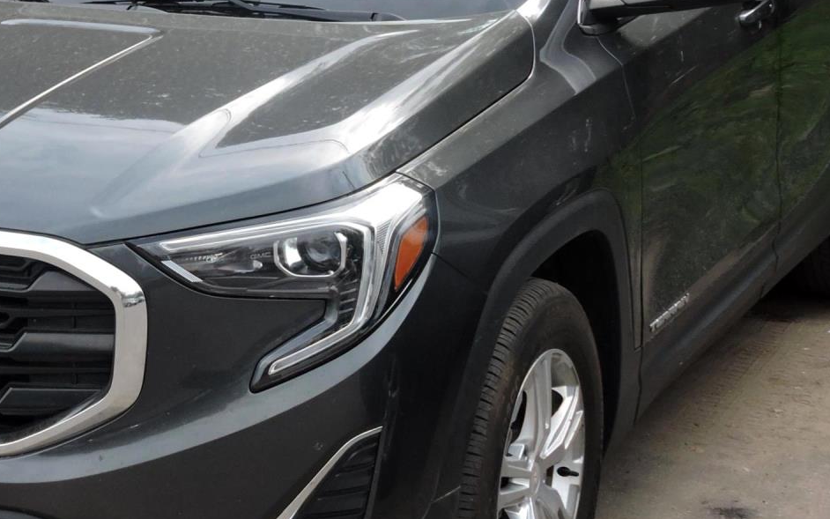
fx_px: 2036
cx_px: 121
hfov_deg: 22.6
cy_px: 78
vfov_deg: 14.4
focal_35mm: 90
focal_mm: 7.2
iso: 100
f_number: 3.8
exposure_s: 1/320
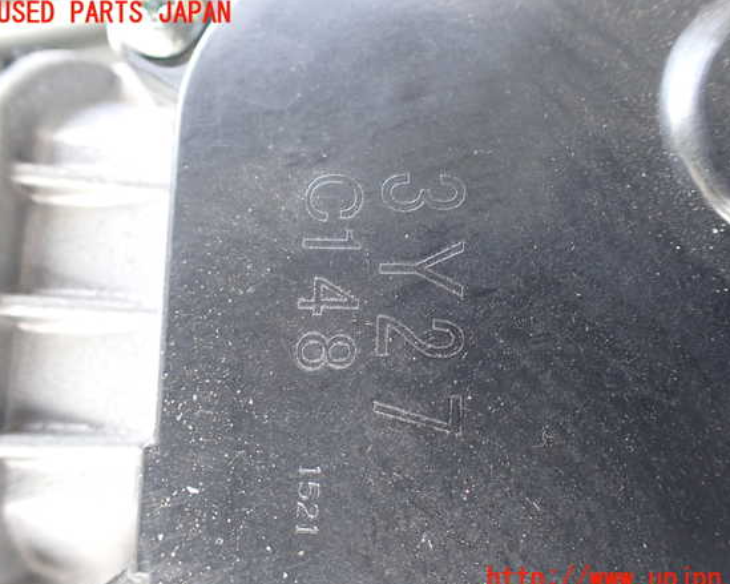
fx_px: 691
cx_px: 388
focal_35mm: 32
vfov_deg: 45.8
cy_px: 297
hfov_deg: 55.6
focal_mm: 5.4
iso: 320
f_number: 2.3
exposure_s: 1/125
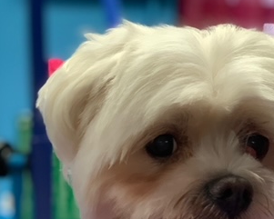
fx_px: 876
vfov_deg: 13.8
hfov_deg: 17.8
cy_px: 281
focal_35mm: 108
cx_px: 116
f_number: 2.4
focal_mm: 6
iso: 80
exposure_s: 1/41
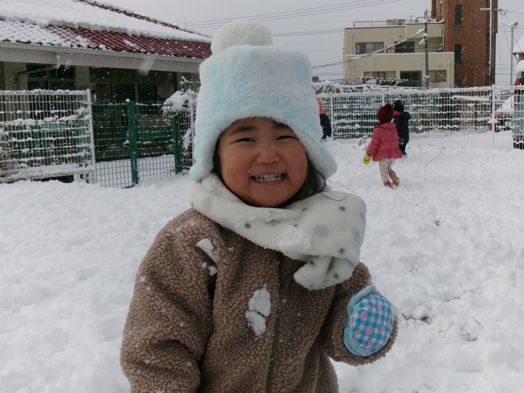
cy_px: 196
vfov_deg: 33.6
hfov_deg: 43.9
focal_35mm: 43
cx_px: 262
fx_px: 651
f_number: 12.5
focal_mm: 7.8
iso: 100
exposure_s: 1/150
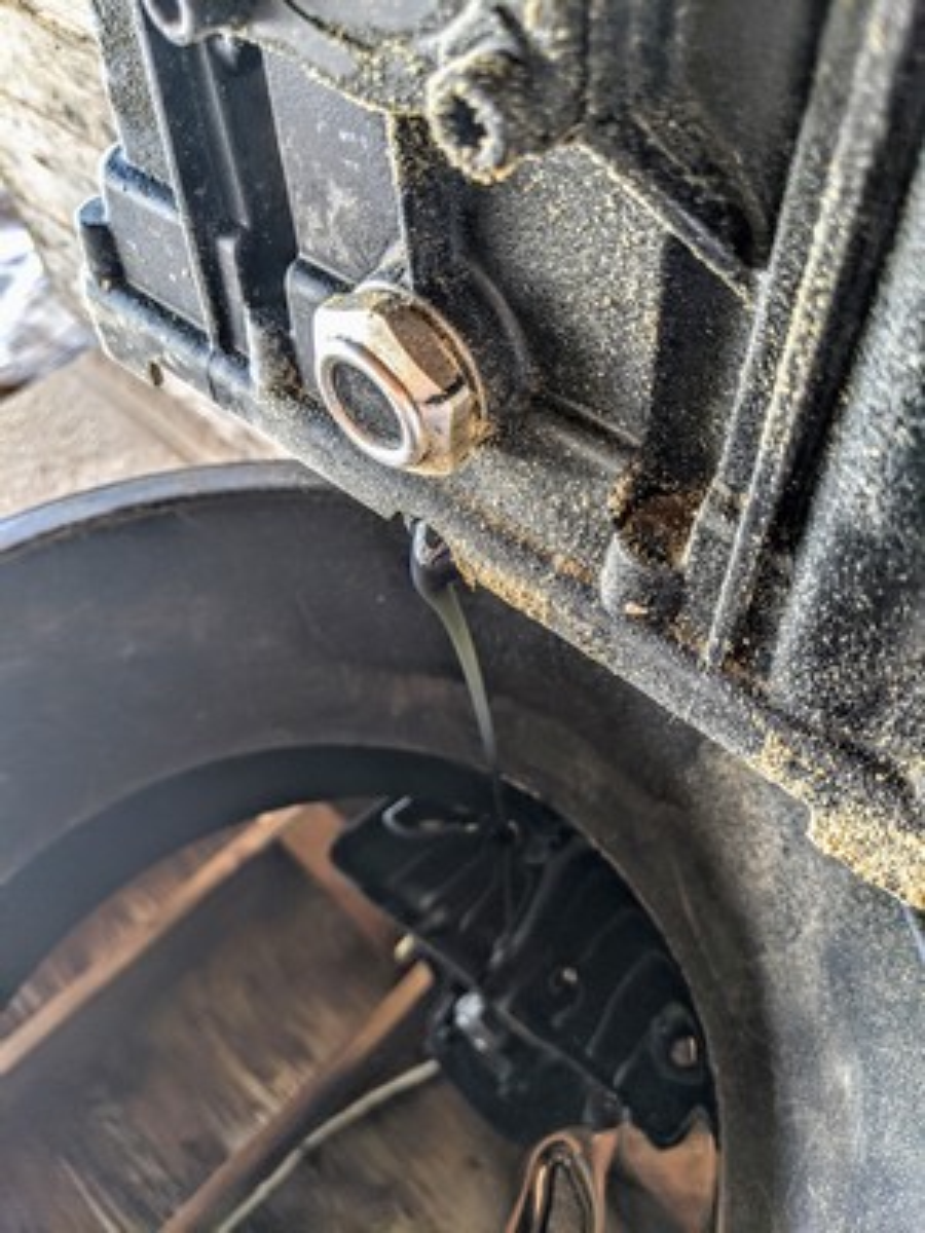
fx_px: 962
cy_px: 616
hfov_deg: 51.4
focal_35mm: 27
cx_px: 462
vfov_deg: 65.3
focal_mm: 4.44
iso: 73
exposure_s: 1/68.6
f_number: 1.8
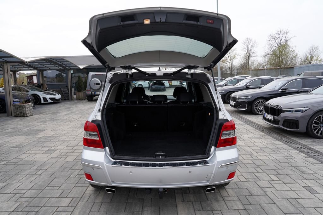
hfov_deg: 73.7
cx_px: 162
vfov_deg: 53.1
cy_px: 108
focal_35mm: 24
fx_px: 215
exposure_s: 1/200
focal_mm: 24
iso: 100
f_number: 7.1
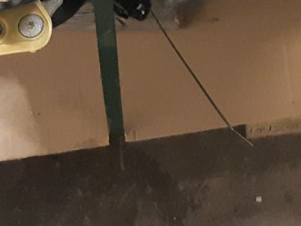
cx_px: 334
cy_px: -219
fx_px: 1104
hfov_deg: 15.1
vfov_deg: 10.7
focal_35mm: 127
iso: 250
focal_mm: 3.93
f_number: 1.7
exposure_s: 1/33
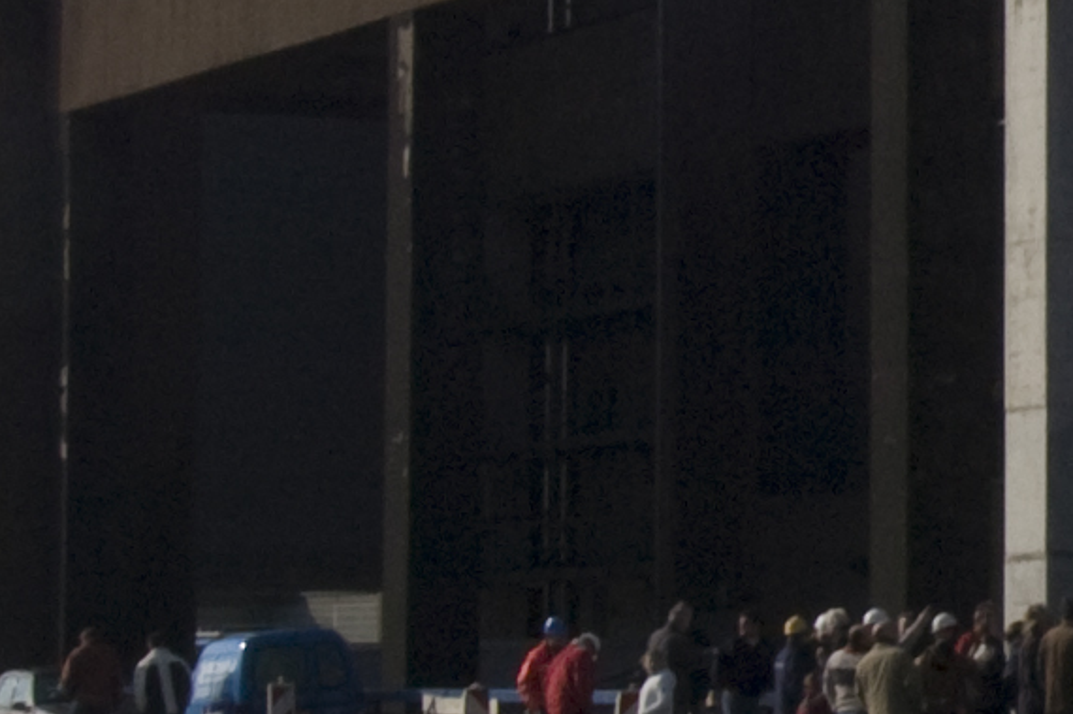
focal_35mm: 174
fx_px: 5182
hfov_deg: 11.0
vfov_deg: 7.9
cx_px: 1926
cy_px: 192
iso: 400
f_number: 20
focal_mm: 22
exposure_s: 1/250
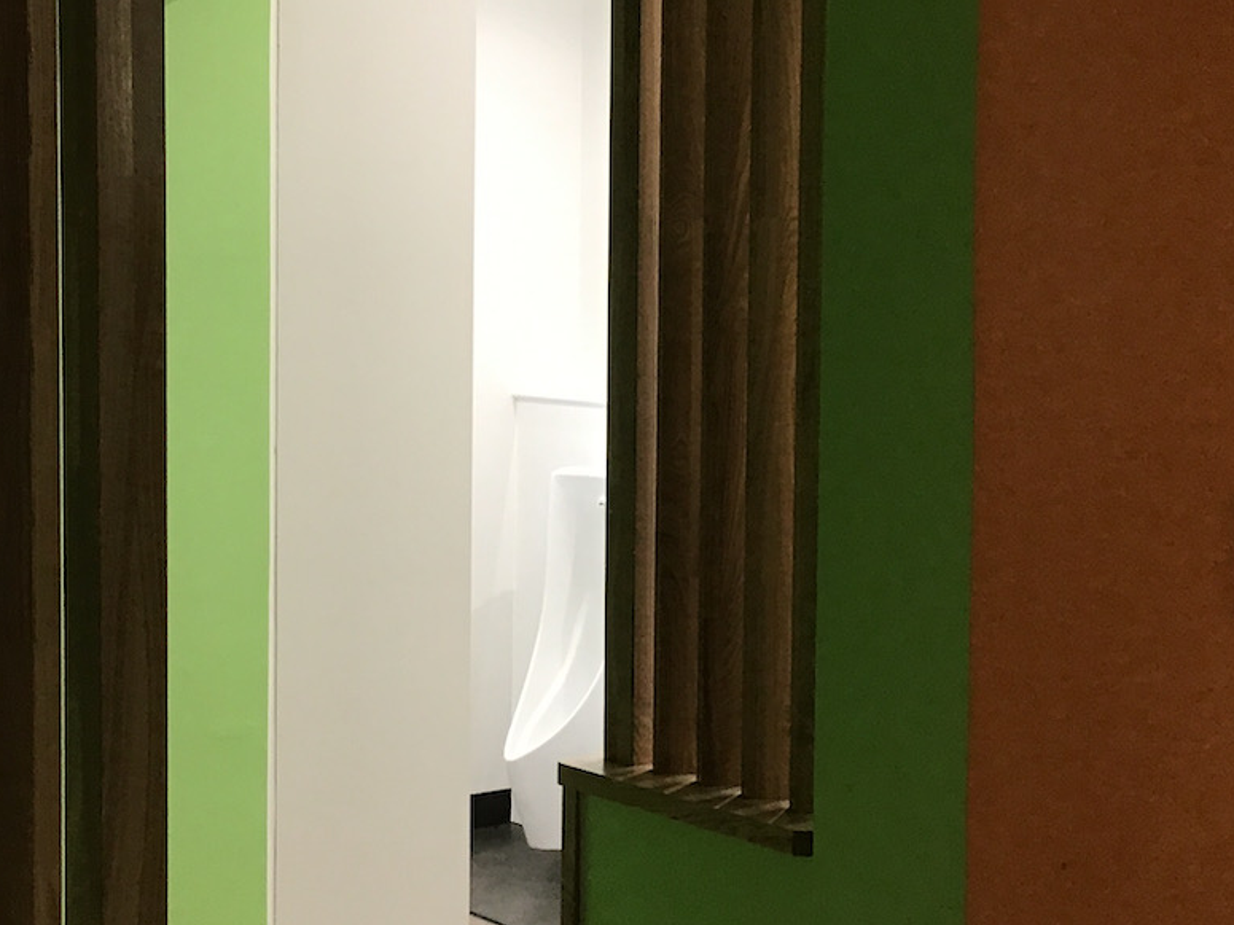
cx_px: 513
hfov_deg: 30.2
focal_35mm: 64
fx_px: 2281
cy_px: 419
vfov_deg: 22.9
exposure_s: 1/33
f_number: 2.4
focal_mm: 3.3
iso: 64
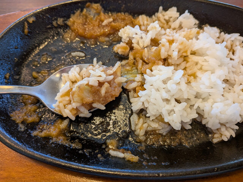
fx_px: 168
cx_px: 122
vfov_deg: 56.8
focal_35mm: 24
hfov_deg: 71.6
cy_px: 91
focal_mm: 4.53
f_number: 1.7
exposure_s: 1/68.7
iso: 26
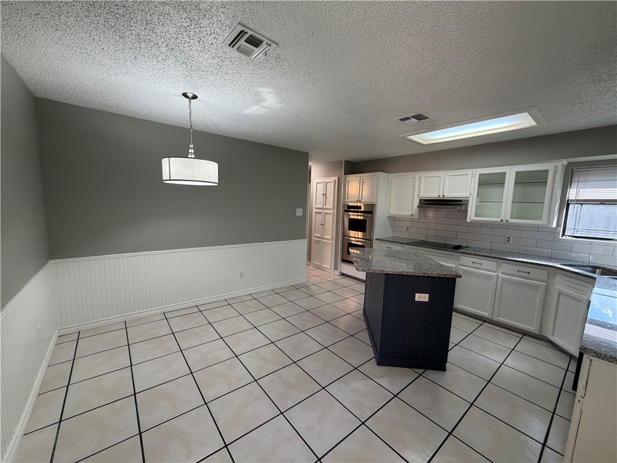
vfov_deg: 85.7
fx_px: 250
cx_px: 308
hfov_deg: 102.1
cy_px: 232
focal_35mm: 14
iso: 250
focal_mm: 2.22
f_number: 2.2
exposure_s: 1/120
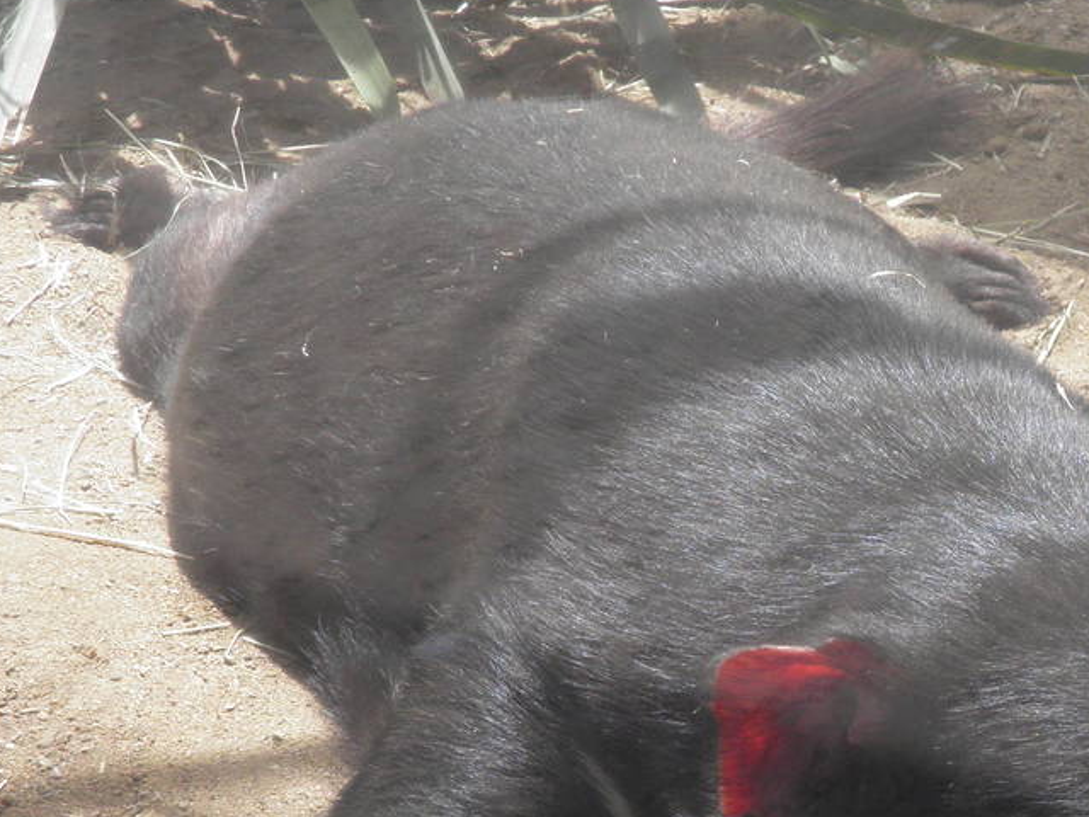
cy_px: 669
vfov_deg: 13.4
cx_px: 778
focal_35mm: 110
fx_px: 3461
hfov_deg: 17.8
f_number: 3.8
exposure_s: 1/100
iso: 50
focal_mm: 7.9
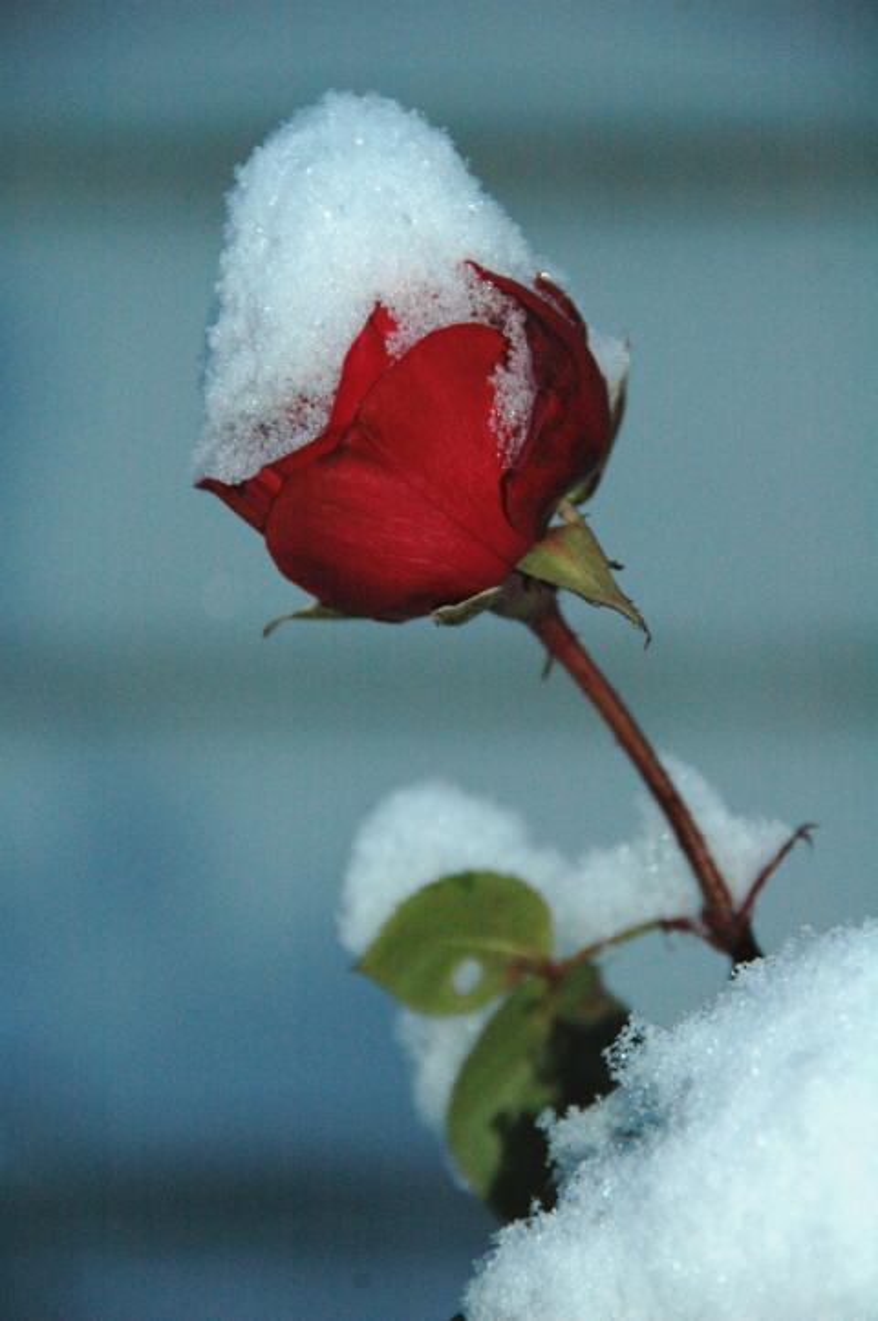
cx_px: 439
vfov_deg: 6.9
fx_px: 10995
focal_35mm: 300
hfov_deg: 4.6
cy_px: 660
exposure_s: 1/60
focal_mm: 200
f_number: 5.6
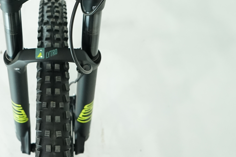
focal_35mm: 75
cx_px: 52
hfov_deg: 26.6
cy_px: 7
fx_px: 492
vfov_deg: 17.8
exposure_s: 1/200
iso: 1600
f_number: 5.6
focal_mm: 28
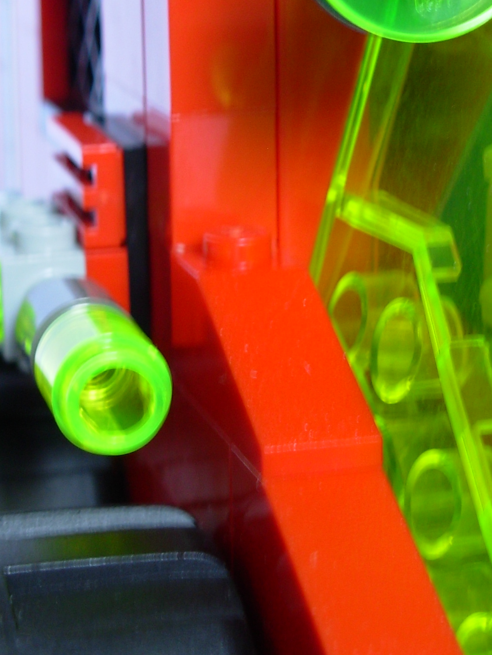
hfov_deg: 13.6
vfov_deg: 18.0
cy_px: 287
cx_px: 241
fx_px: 2065
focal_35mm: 109
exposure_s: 1/9.5
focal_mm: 8.5
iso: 50
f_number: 3.2
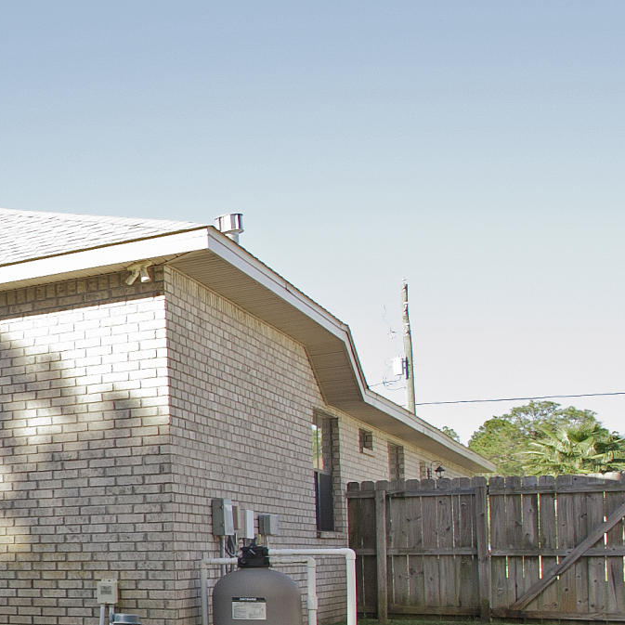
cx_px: -649
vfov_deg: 31.3
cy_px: 511
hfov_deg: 18.7
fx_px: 1083
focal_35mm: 53
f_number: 7.1
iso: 400
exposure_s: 1/250
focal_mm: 14
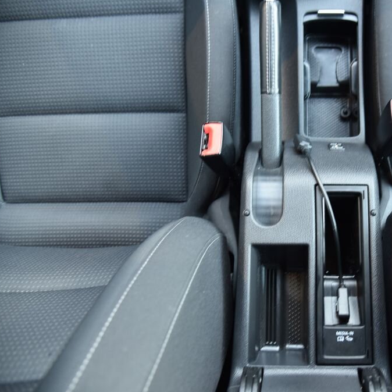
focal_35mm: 31
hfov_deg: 50.6
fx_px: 397
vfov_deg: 52.5
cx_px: 289
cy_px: 194
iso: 500
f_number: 4
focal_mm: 24
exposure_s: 1/8
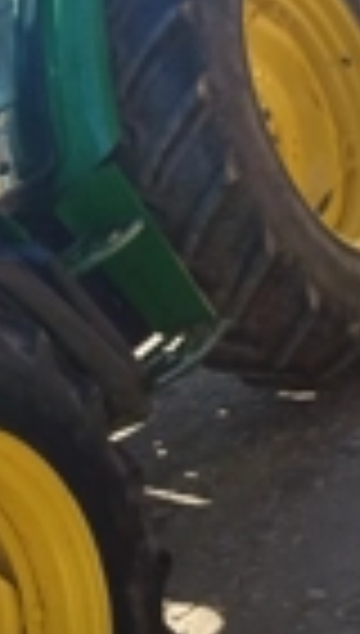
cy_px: 324
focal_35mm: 74
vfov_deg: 28.5
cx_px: -171
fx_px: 1248
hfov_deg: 15.3
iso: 50
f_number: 1.89
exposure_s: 1/679
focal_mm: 5.89
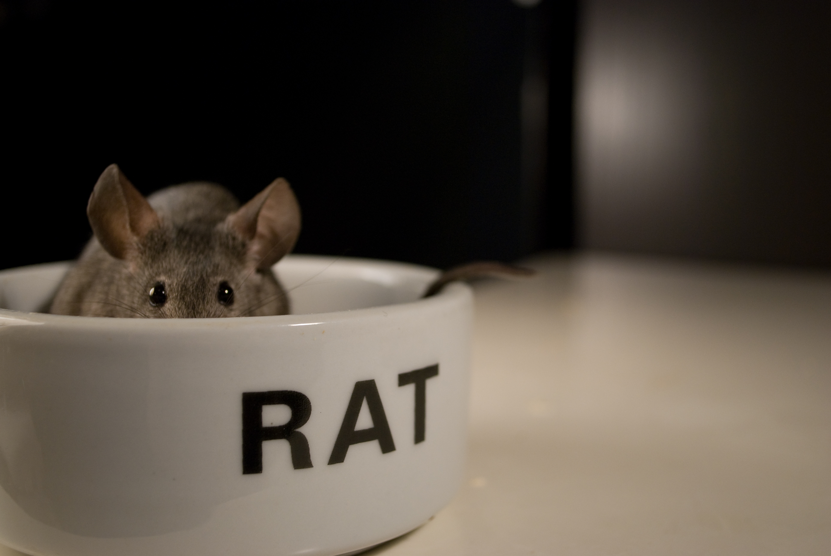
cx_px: 416
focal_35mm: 44
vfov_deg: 30.9
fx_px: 1005
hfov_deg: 44.9
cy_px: 278
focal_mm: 29
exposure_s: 1/40
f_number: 4.8
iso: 400
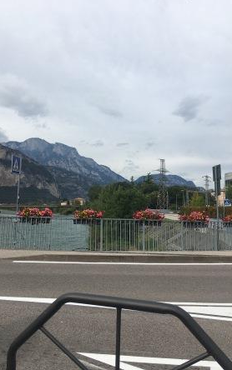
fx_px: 313
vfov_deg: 61.2
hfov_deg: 40.6
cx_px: 112
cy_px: 184
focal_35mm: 31
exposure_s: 1/1709
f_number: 2.2
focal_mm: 4.15
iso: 25
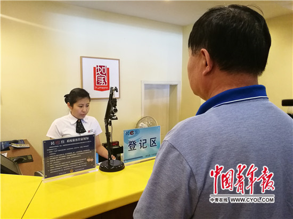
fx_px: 228
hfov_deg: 65.3
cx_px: 146
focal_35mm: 27
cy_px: 110
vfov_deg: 51.3
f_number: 2.2
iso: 500
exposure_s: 1/25
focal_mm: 4.5
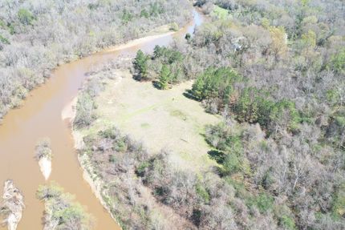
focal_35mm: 28
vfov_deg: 46.4
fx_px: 268
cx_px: 172
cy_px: 115
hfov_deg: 65.5
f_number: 5.6
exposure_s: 1/500
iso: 400
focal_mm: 10.26
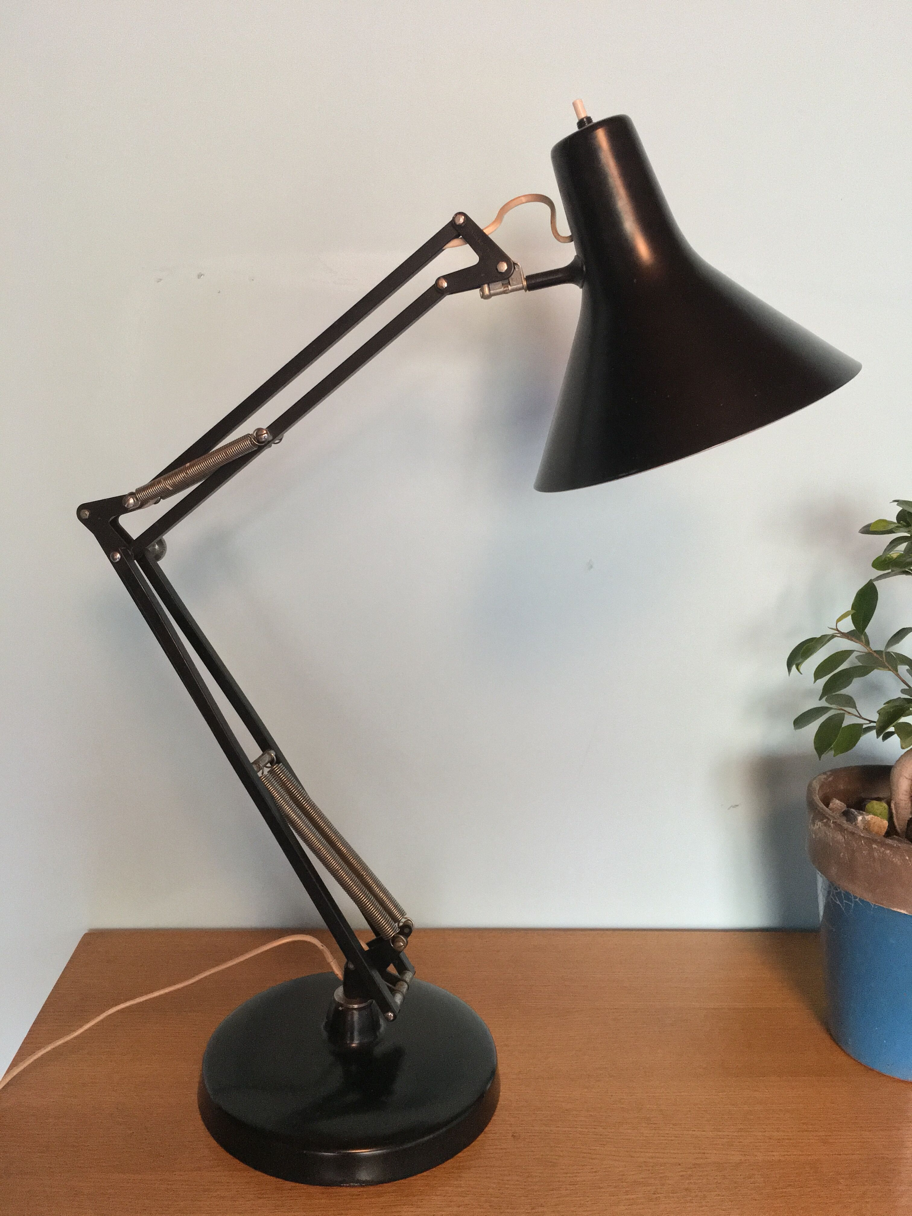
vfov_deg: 61.7
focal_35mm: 29
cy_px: 608
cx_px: 456
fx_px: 1019
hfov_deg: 48.2
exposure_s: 1/33
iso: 250
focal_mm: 4.15
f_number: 2.2
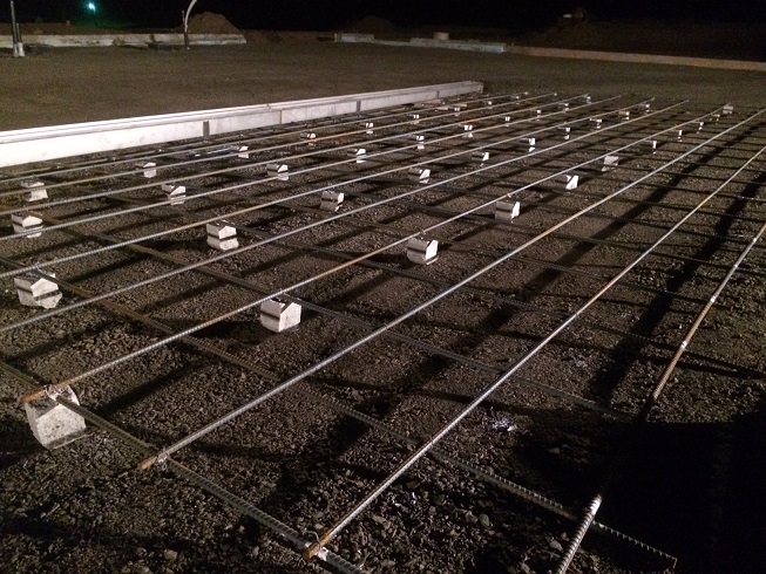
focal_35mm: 29
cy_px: 287
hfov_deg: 61.7
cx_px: 383
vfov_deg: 48.2
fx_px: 642
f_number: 2.2
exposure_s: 1/15
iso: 800
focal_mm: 4.15
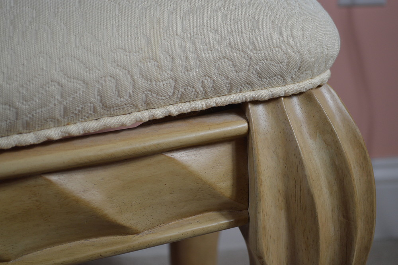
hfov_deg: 29.3
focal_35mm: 69
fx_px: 762
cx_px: 199
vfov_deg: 19.7
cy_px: 132
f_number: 5.3
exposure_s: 1/60
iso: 400
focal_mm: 46
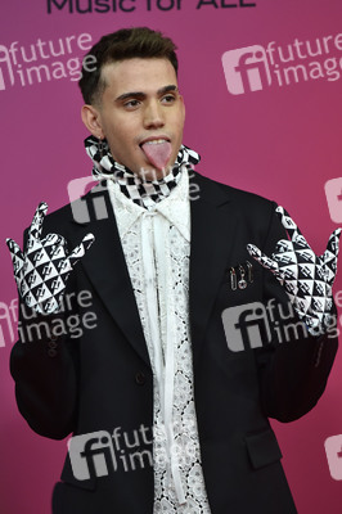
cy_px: 257
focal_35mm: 200
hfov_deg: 6.9
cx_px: 171
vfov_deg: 10.3
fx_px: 2855
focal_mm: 200
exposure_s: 1/250
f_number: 5.6
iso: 2000
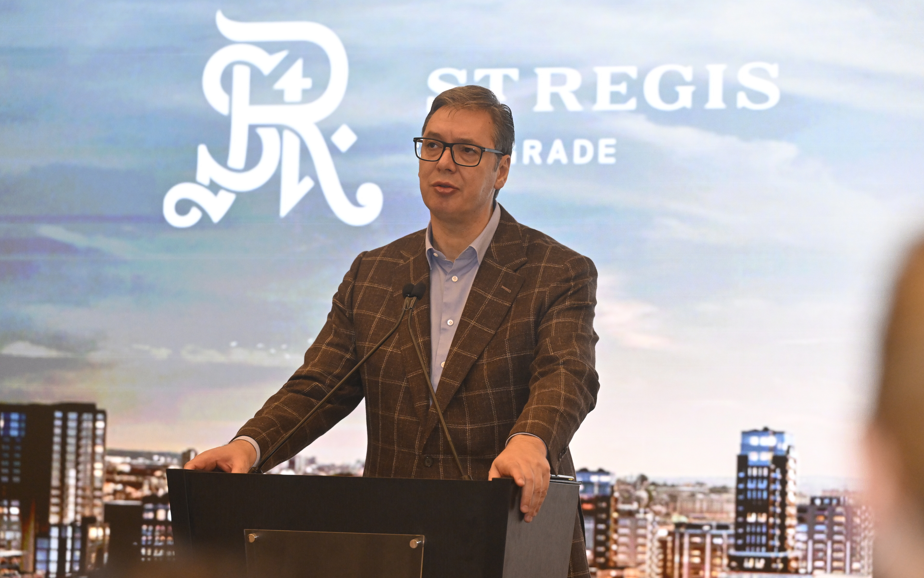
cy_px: 274
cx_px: 462
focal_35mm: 143
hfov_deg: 14.6
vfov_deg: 9.2
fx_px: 3601
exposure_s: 1/250
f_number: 4.5
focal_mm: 140
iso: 3200
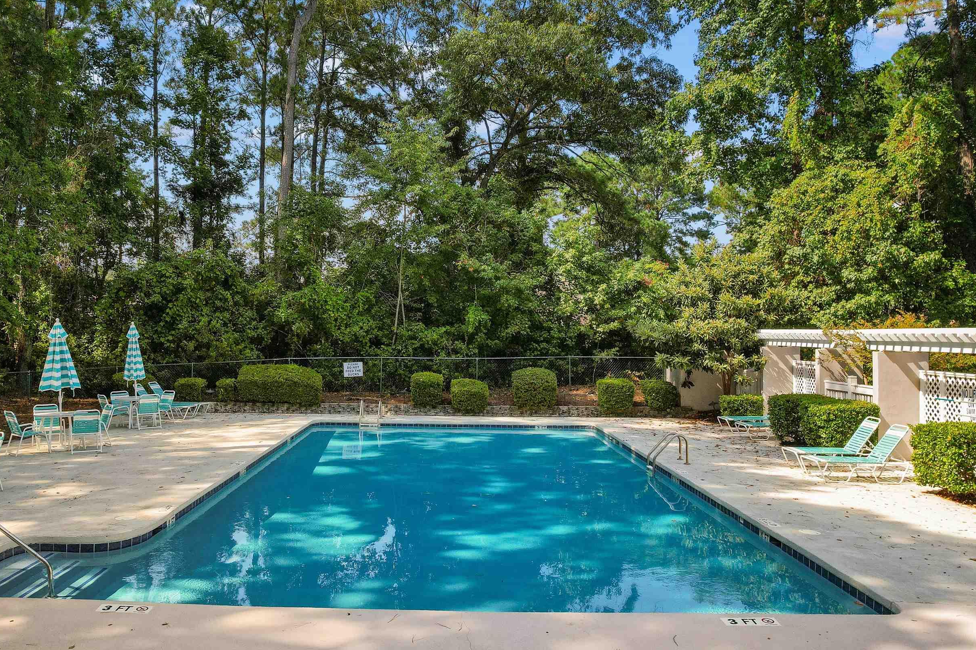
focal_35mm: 28
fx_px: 759
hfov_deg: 65.2
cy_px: 317
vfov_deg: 46.4
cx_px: 423
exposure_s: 1/320
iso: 100
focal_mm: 8.38
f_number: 2.8
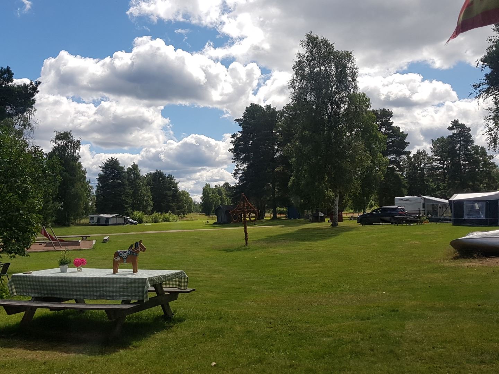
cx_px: 250
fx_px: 375
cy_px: 187
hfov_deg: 67.3
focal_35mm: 26
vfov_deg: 53.1
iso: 50
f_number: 1.7
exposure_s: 1/3880
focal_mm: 4.2
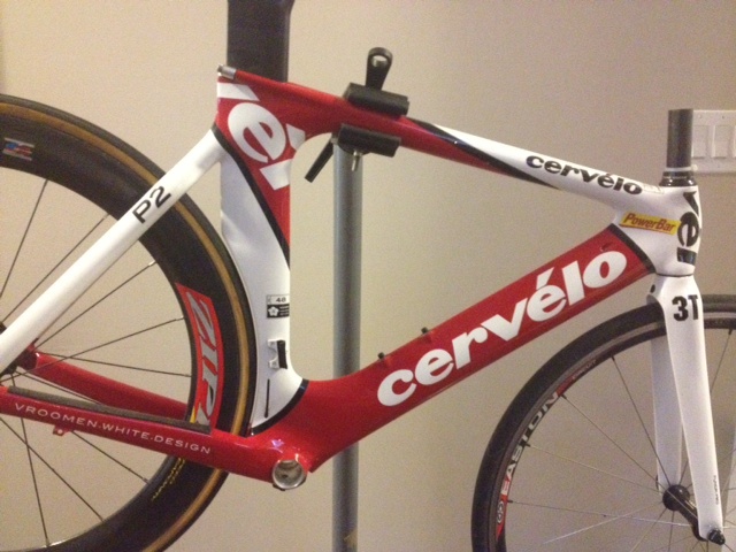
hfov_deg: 52.6
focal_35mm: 35
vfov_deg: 40.7
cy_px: 276
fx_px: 744
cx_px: 368
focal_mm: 4.28
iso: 800
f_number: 2.4
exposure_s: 1/15
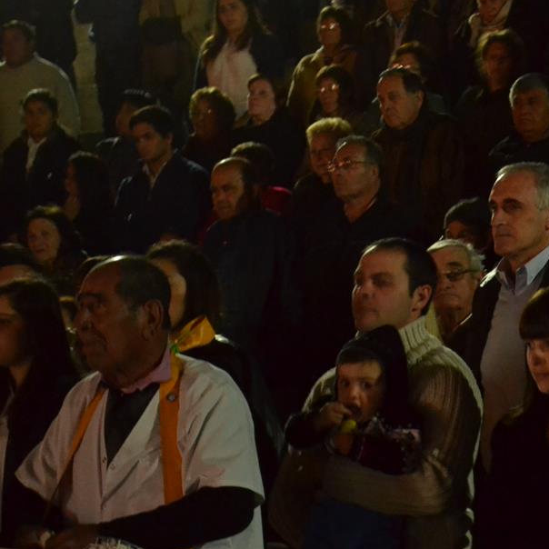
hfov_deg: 12.9
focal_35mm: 134
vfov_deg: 13.0
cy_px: 304
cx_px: 509
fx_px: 2401
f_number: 5.6
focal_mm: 55
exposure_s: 1/4
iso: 3200
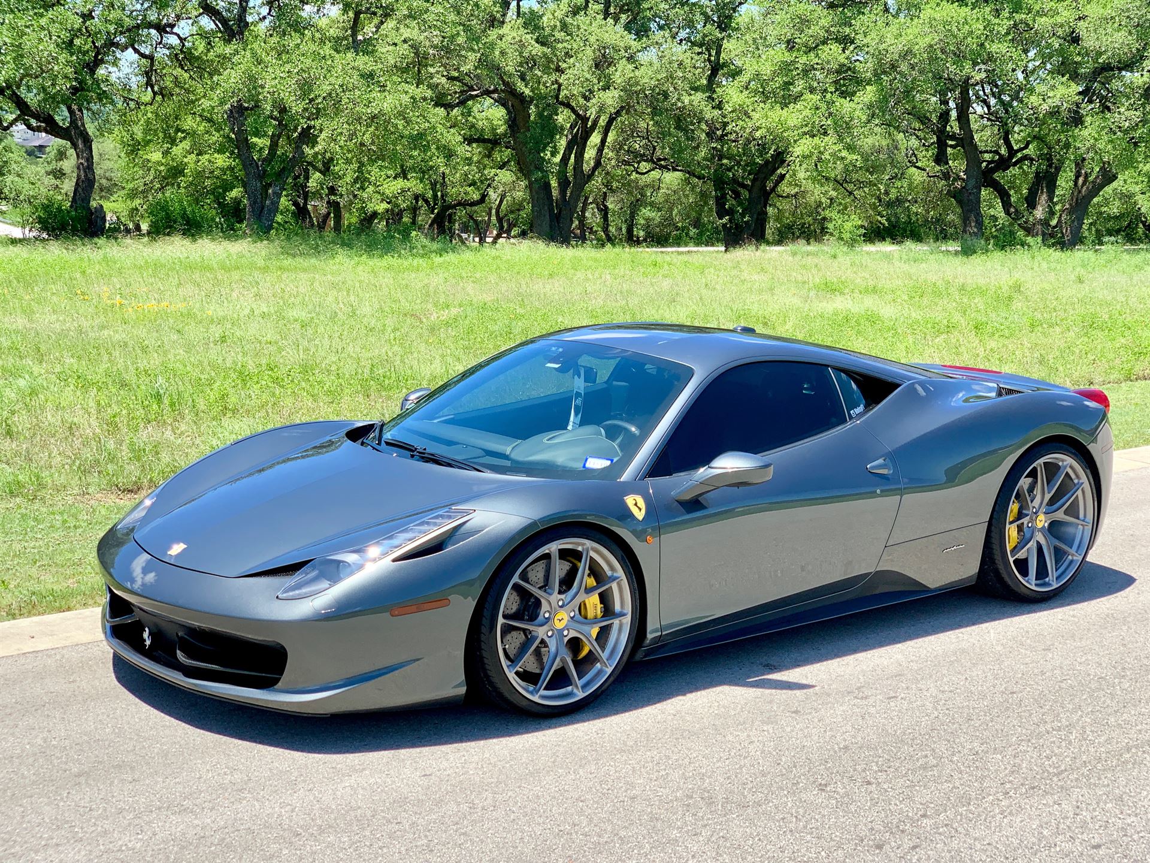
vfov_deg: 28.0
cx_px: 575
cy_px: 432
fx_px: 1728
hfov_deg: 36.8
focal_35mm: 52
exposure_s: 1/533
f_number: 2.4
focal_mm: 6
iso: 16
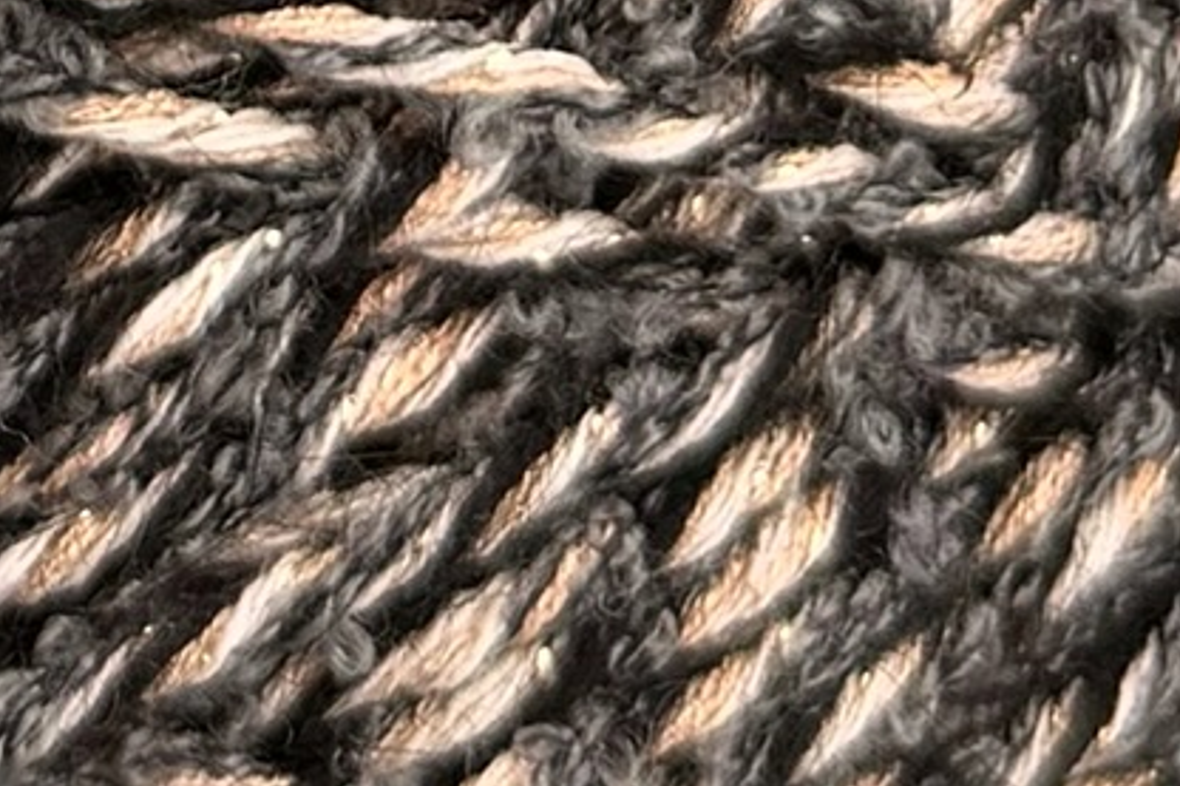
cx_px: -346
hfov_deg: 15.8
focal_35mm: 123
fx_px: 4030
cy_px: -1118
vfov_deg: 9.8
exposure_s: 1/643
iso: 80
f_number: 1.78
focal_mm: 6.76
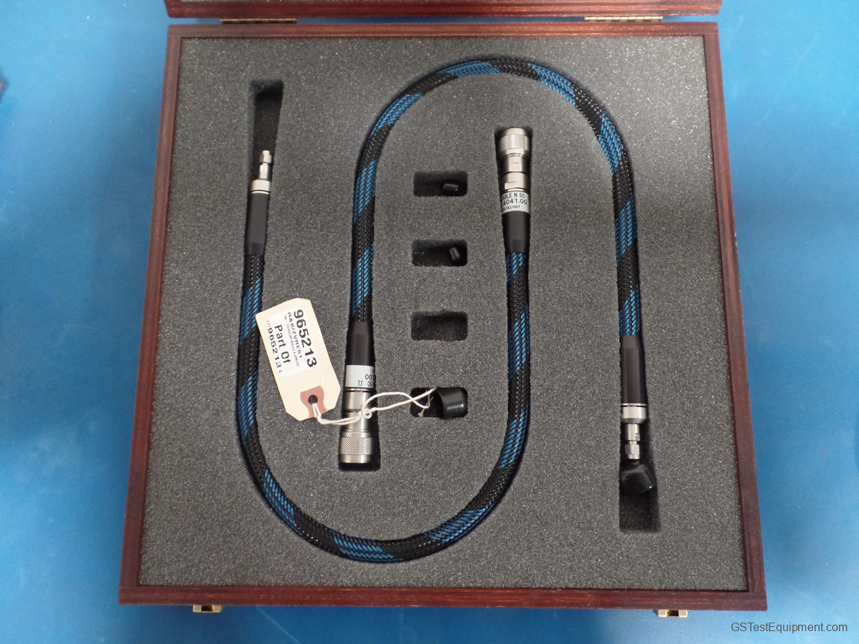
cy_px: 322
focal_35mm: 23
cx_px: 430
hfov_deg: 73.9
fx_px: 571
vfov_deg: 58.9
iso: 400
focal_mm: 4.1
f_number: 2.8
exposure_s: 1/15
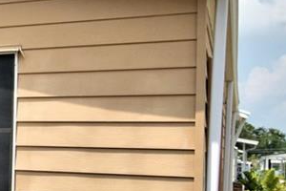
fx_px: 636
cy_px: 139
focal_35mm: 80
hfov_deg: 20.2
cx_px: -189
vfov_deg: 17.0
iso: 100
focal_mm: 10
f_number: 4.5
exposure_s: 1/2000
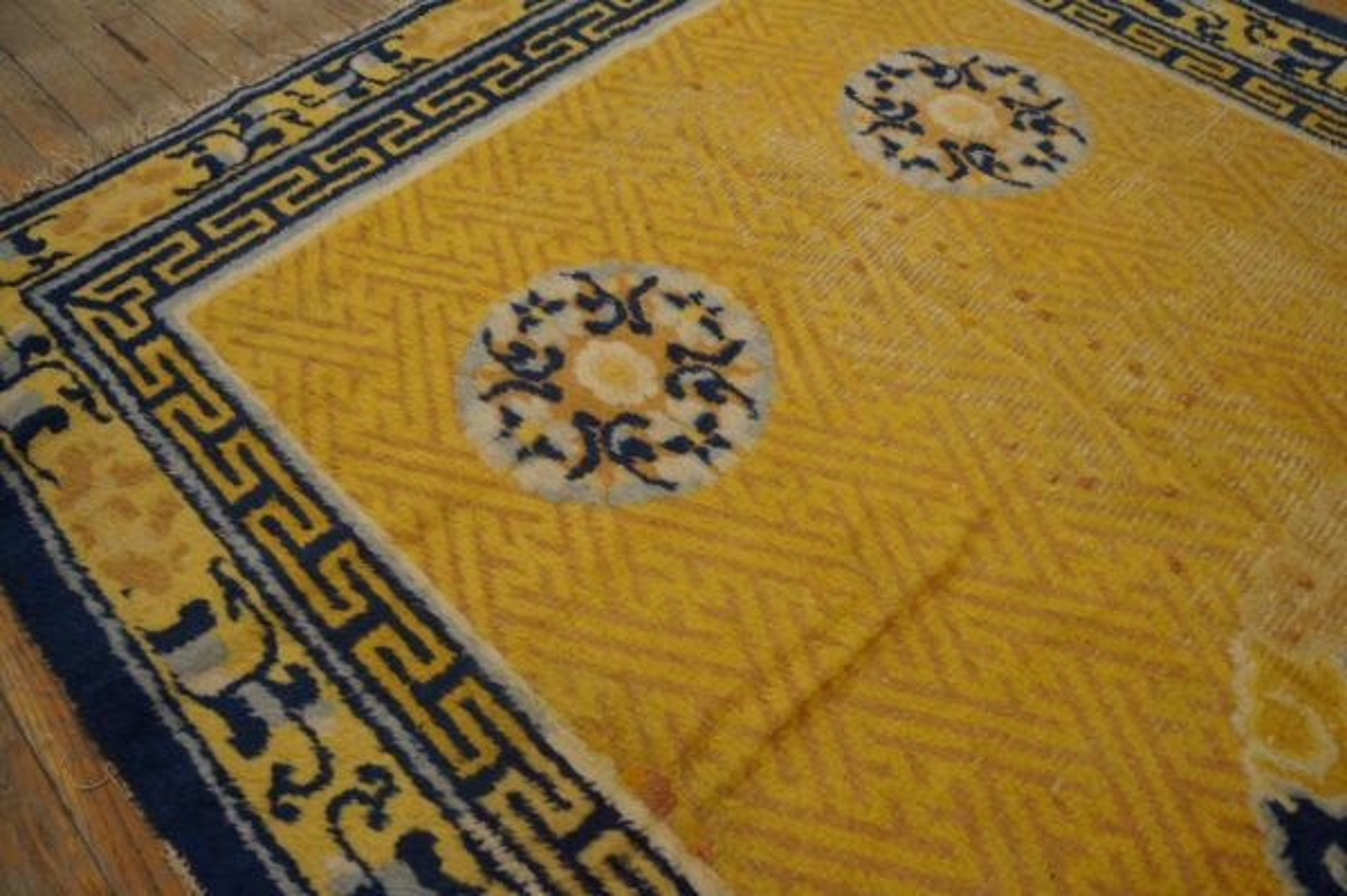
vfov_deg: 47.9
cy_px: 448
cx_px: 674
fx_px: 1009
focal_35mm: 27
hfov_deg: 67.4
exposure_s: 1/60
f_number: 4
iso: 400
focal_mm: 18
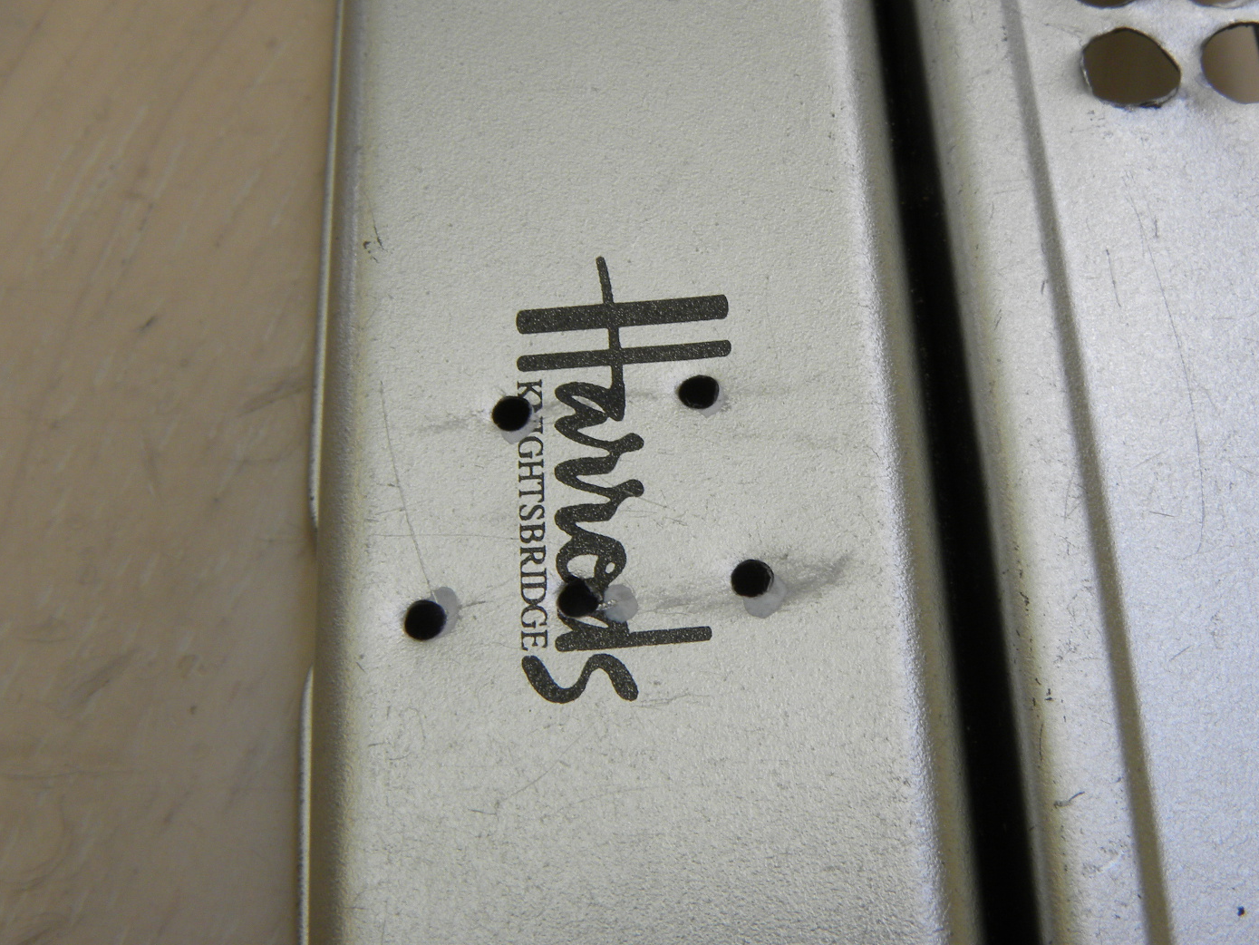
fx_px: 1928
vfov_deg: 27.5
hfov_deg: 36.1
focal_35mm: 53
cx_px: 702
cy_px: 443
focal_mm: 8.2
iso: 100
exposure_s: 1/40
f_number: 8
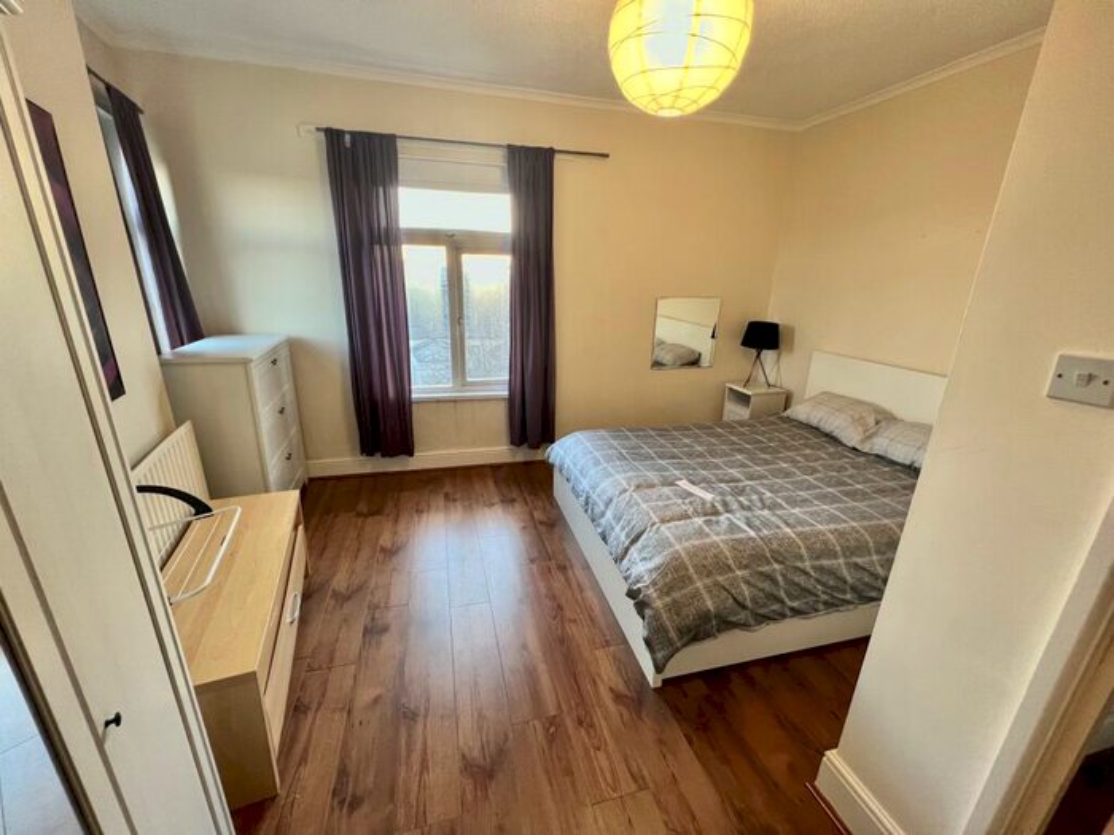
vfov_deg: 89.9
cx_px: 557
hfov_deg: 106.2
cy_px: 418
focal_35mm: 13
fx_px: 418
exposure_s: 1/64
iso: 250
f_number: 1.8
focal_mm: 1.57
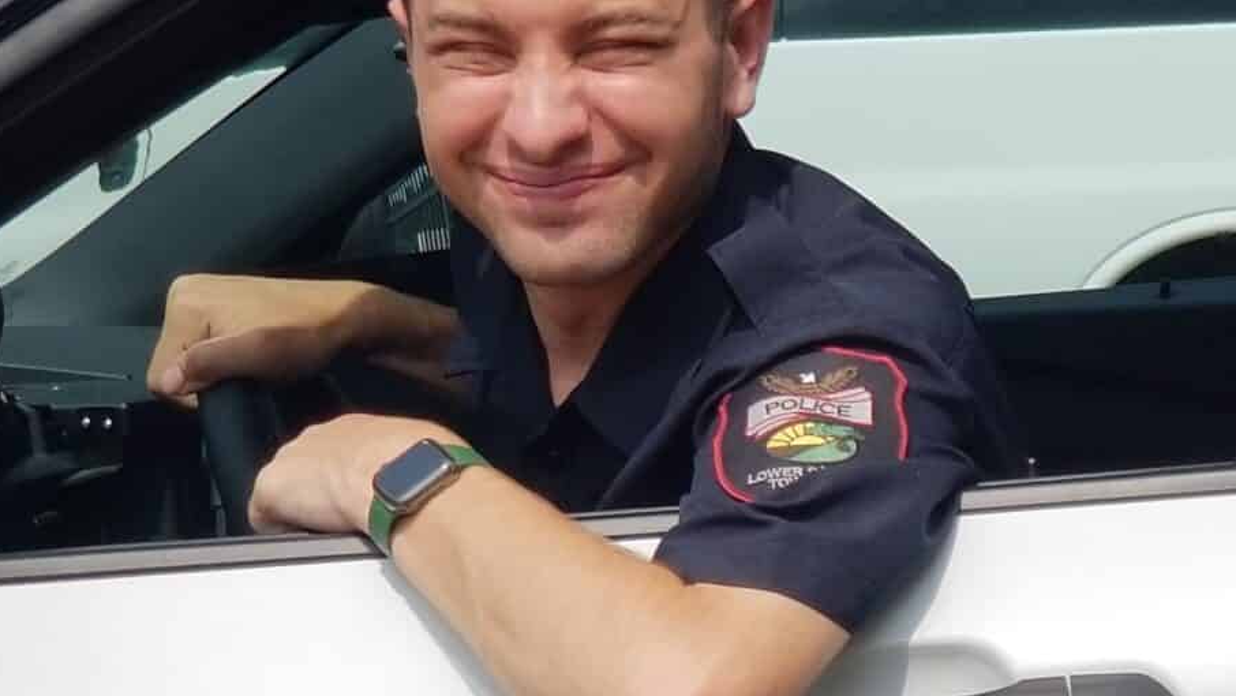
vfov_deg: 7.5
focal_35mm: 160
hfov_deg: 13.3
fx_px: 5245
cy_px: 807
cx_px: 1149
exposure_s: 1/1112
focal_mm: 6
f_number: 2.4
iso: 25
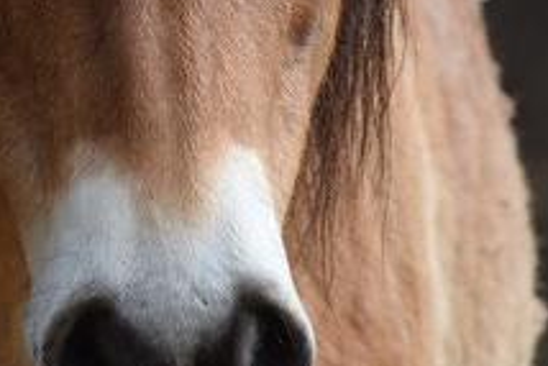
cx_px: 138
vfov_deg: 1.3
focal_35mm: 1049
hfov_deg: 2.0
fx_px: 15978
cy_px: -134
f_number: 5.6
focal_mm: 270
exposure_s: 1/1000
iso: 500
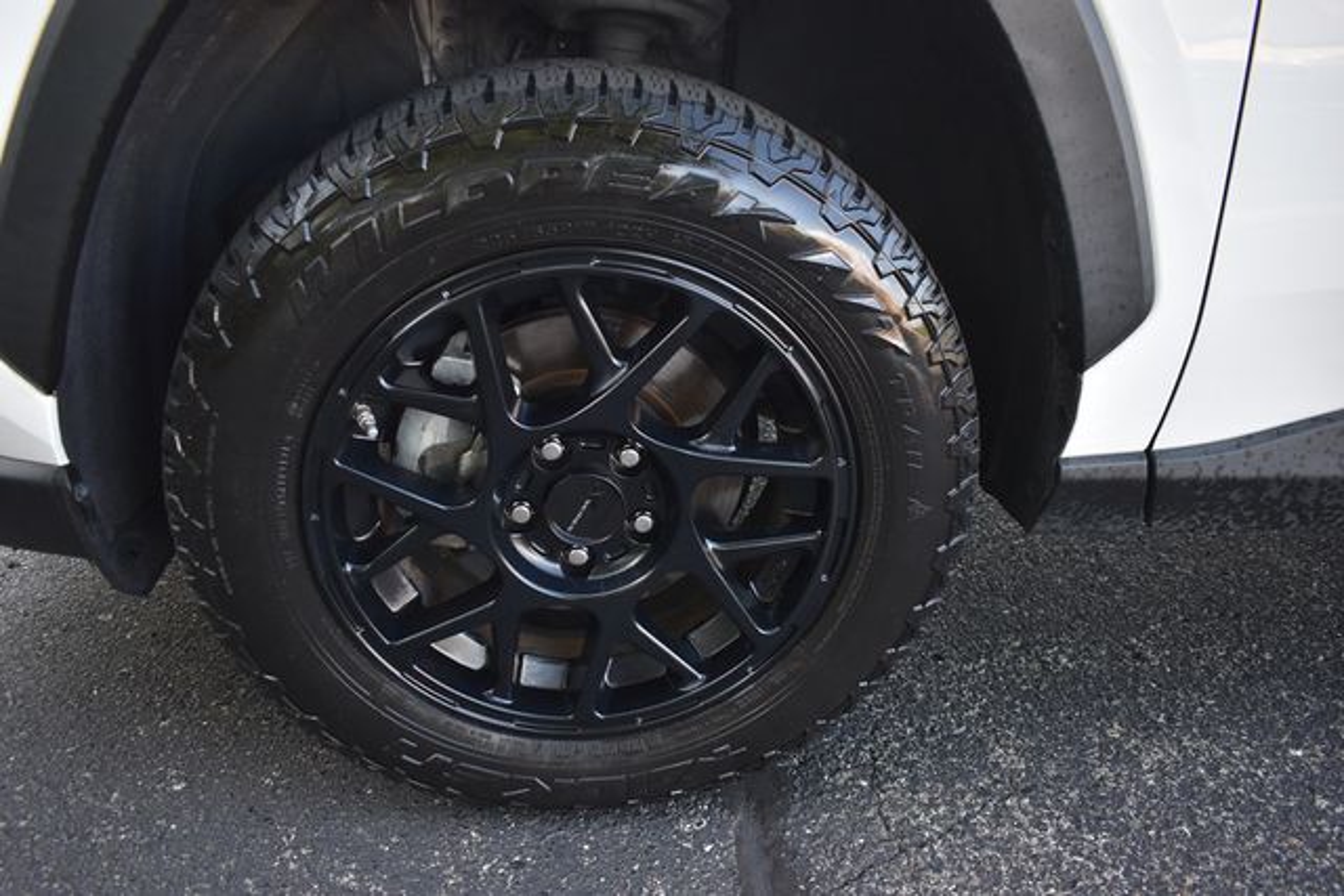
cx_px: 672
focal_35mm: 27
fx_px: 1008
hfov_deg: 67.4
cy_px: 448
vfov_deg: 48.0
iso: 640
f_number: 3.5
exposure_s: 1/250
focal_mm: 18
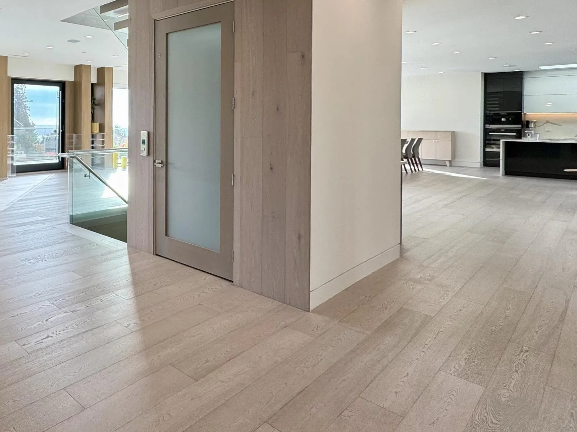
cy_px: 125
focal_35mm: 25
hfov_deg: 62.5
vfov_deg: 53.1
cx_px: 102
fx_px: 417
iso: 64
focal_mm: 2.22
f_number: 2.2
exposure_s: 1/120
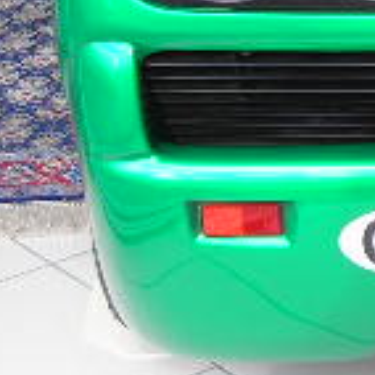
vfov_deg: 11.3
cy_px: -90
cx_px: 827
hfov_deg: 10.4
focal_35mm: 151
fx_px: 1851
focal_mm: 6.3
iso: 50
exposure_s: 1/69
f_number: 3.2
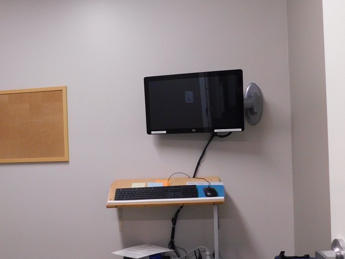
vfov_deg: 30.8
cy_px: 158
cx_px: 67
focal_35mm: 47
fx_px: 469
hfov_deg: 38.8
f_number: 3
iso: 160
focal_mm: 4
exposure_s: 1/30
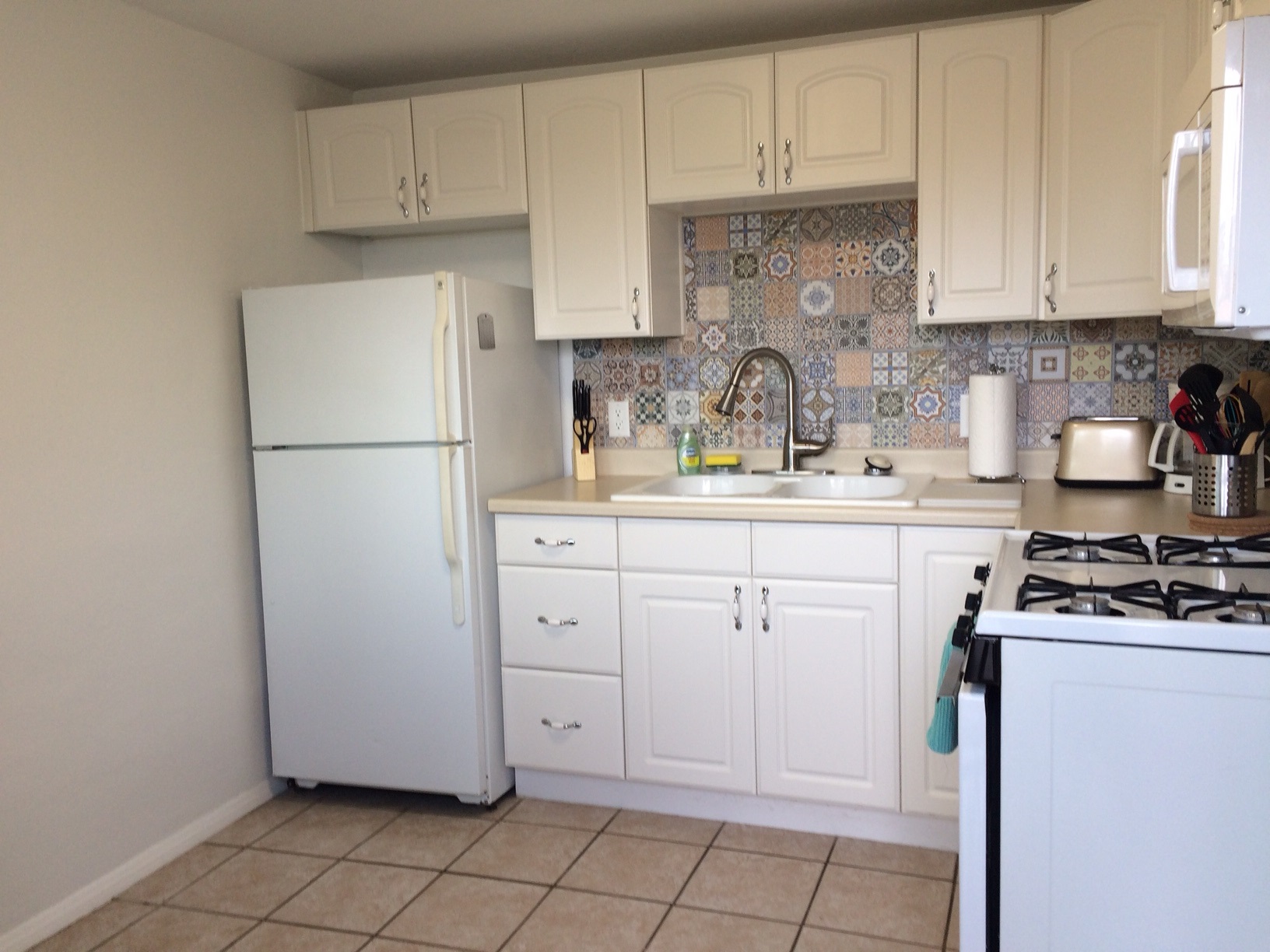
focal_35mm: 29
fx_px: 1064
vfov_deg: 48.2
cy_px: 476
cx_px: 635
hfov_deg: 61.7
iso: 50
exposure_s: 1/60
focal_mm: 4.15
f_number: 2.2
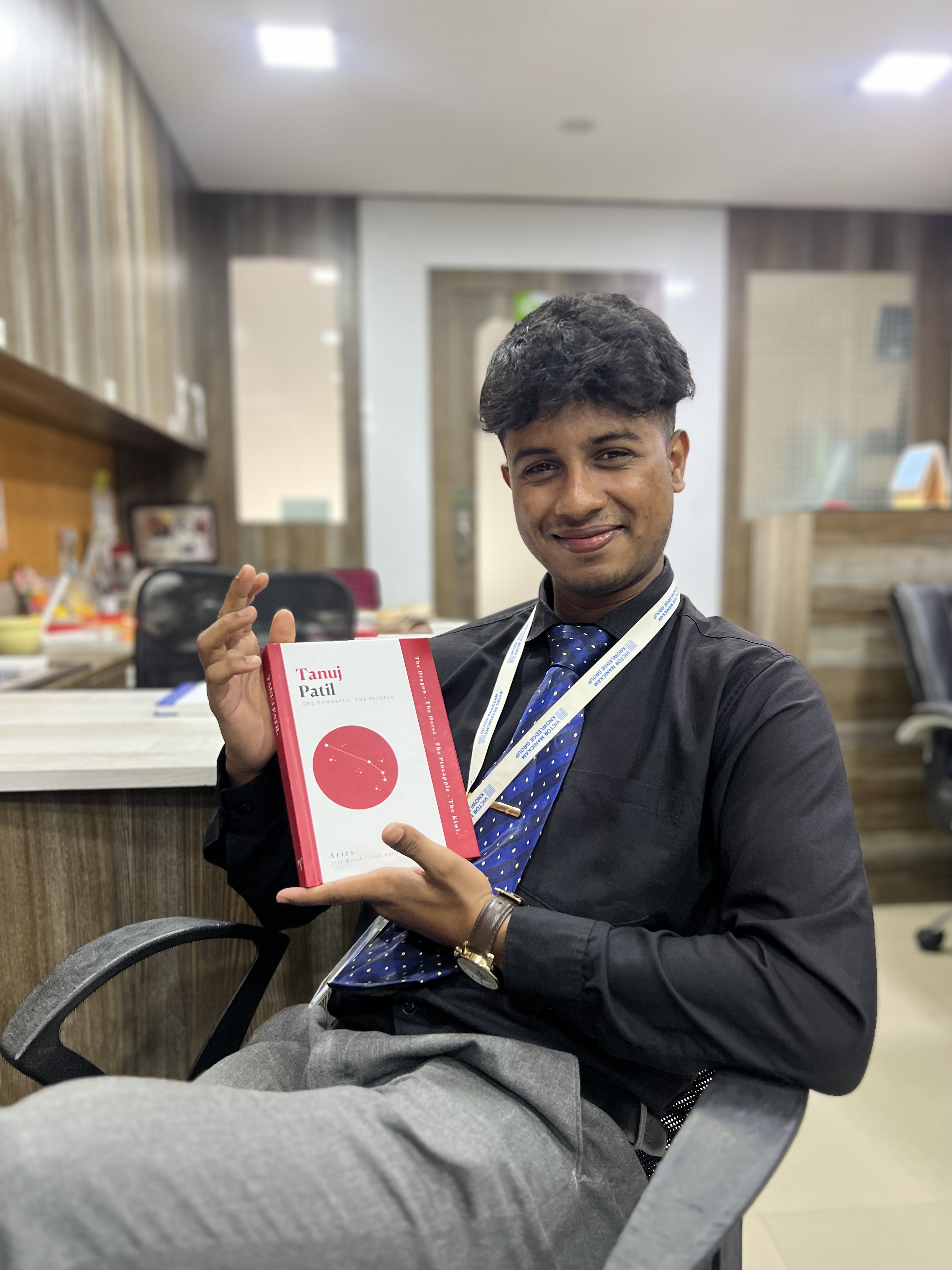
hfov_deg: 51.4
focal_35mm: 27
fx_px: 990
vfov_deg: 65.3
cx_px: 480
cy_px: 656
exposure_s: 1/50
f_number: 1.5
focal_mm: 5.7
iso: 160
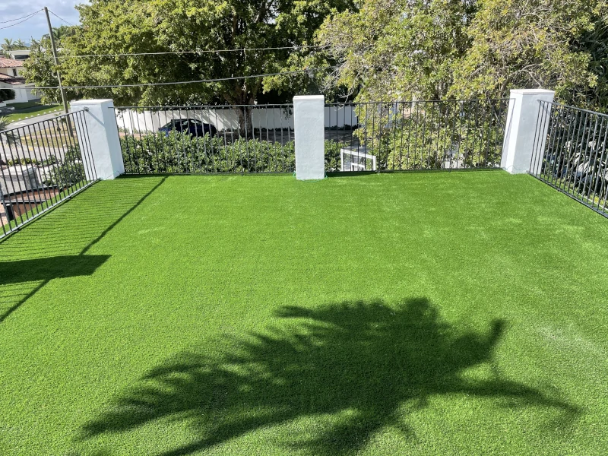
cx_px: 304
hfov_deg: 67.3
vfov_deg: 53.1
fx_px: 457
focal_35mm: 26
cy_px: 228
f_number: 1.6
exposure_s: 1/1057
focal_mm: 5.1
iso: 32
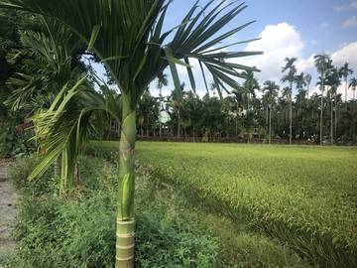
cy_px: 134
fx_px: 289
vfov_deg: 49.7
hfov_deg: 63.4
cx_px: 178
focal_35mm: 28
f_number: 1.8
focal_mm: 3.99
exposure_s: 1/903
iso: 20
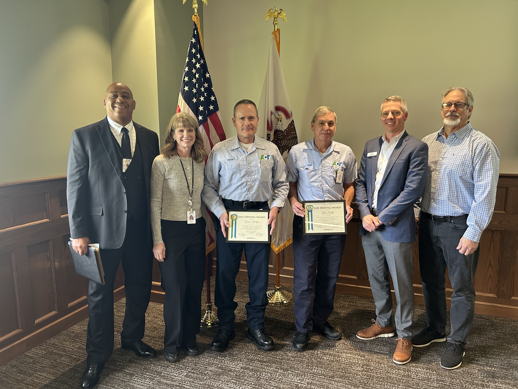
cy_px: 194
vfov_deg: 53.1
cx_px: 259
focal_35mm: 26
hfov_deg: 67.3
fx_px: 389
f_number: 1.5
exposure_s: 1/60
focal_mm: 5.7
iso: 200
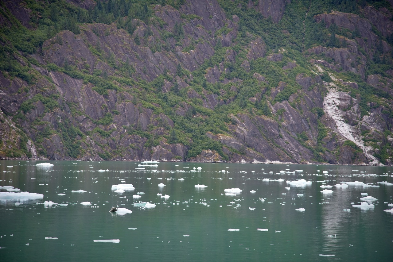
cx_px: 196
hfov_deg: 17.1
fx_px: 1310
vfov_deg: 11.4
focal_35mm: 120
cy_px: 131
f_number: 4
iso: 125
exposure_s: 1/250
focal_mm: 120
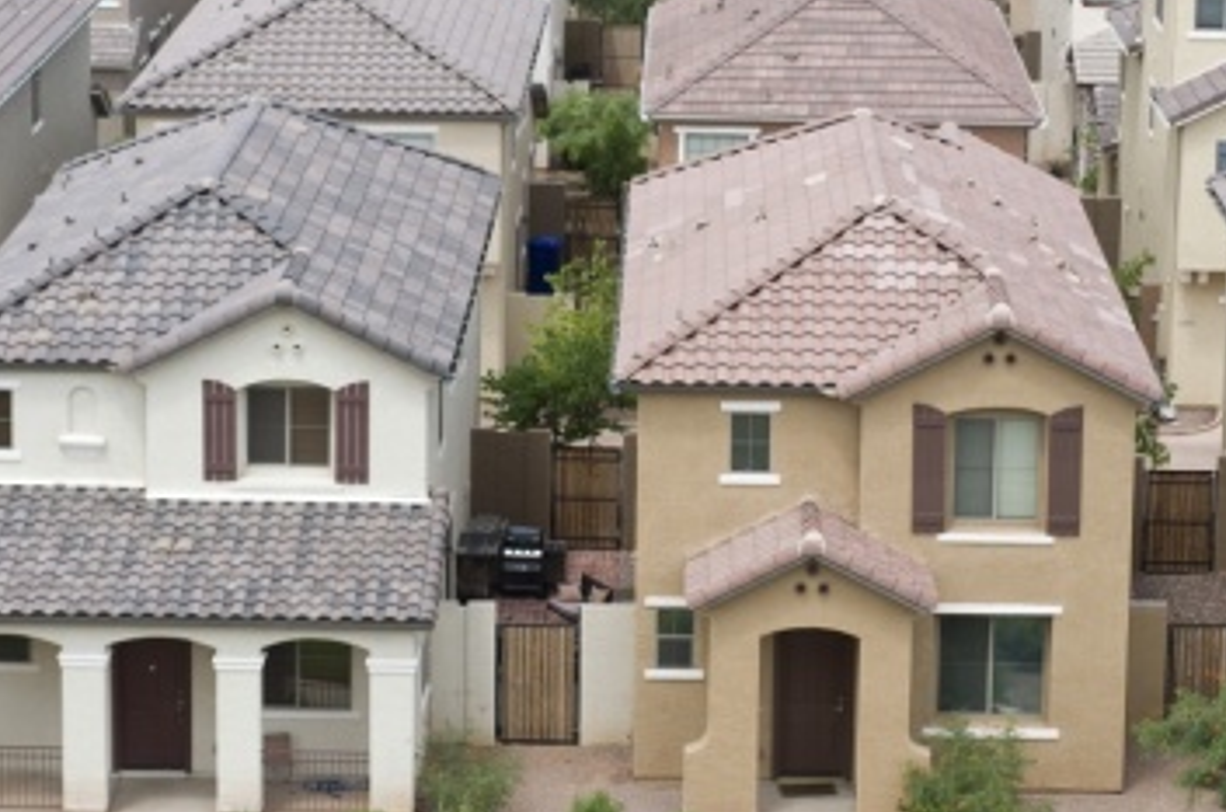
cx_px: 676
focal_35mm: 133
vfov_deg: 10.3
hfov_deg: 15.4
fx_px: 4519
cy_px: 333
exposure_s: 1/200
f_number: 5
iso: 100
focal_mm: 60
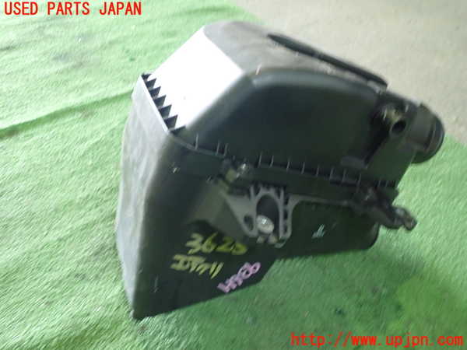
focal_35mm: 30
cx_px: 234
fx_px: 405
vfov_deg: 46.8
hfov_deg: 60.0
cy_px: 175
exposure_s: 1/25
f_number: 2.3
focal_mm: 5.4
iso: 800
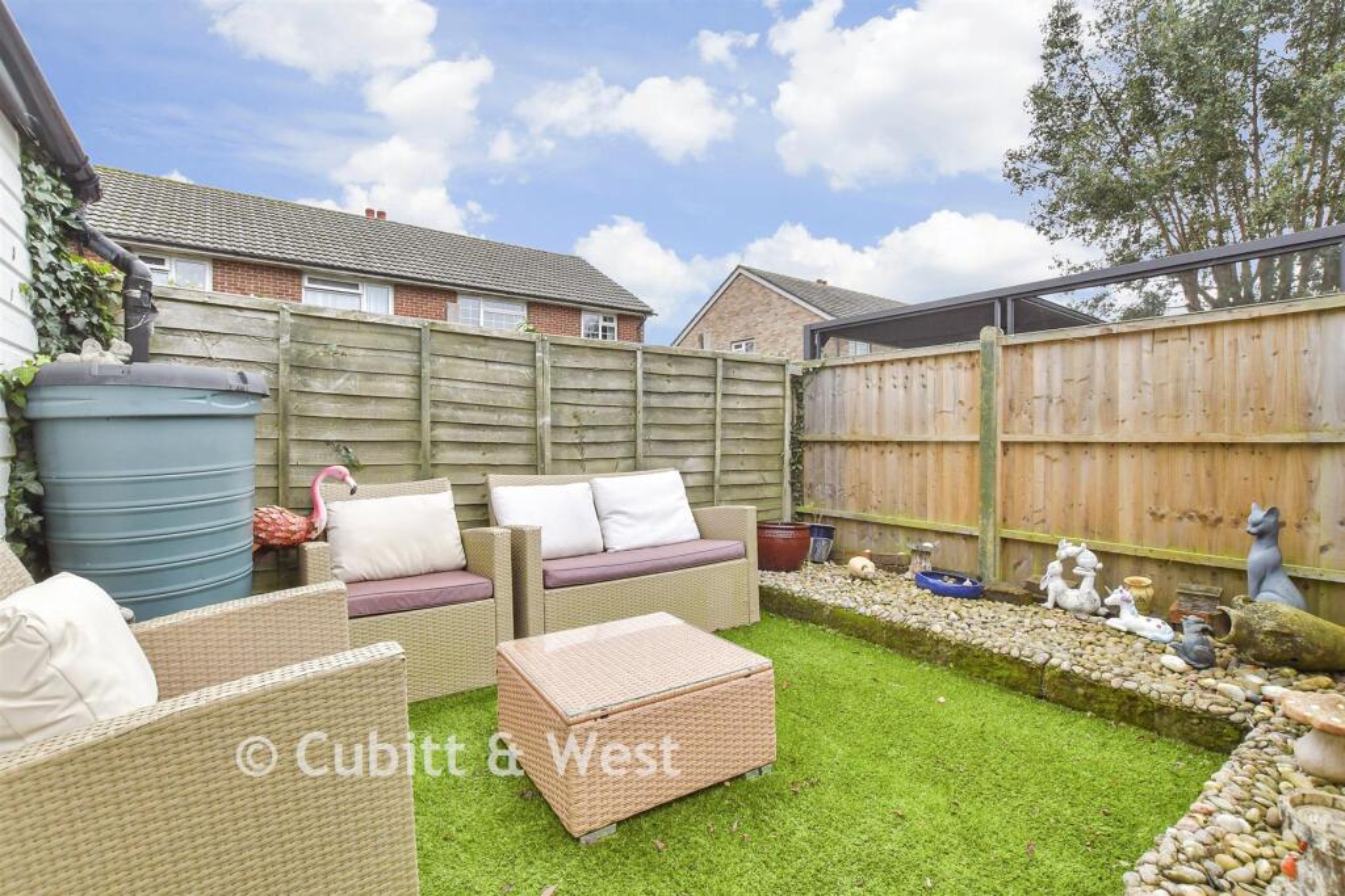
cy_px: 448
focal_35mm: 15
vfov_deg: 77.3
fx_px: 560
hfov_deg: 100.4
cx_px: 672
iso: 500
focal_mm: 10
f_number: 8
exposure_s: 1/125
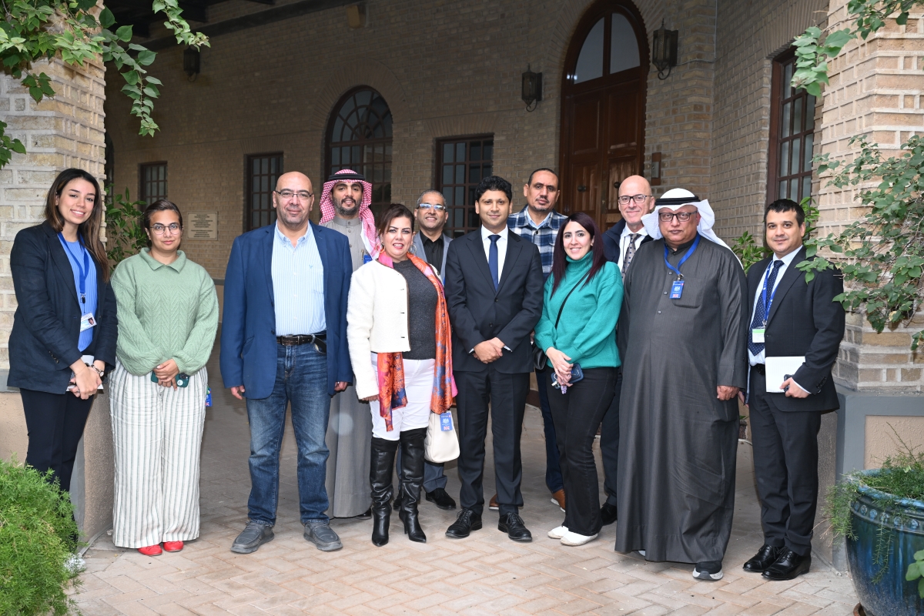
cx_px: 462
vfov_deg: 35.1
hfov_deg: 50.7
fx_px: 975
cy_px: 308
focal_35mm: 38
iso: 320
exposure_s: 1/100
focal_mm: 38
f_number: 4.5
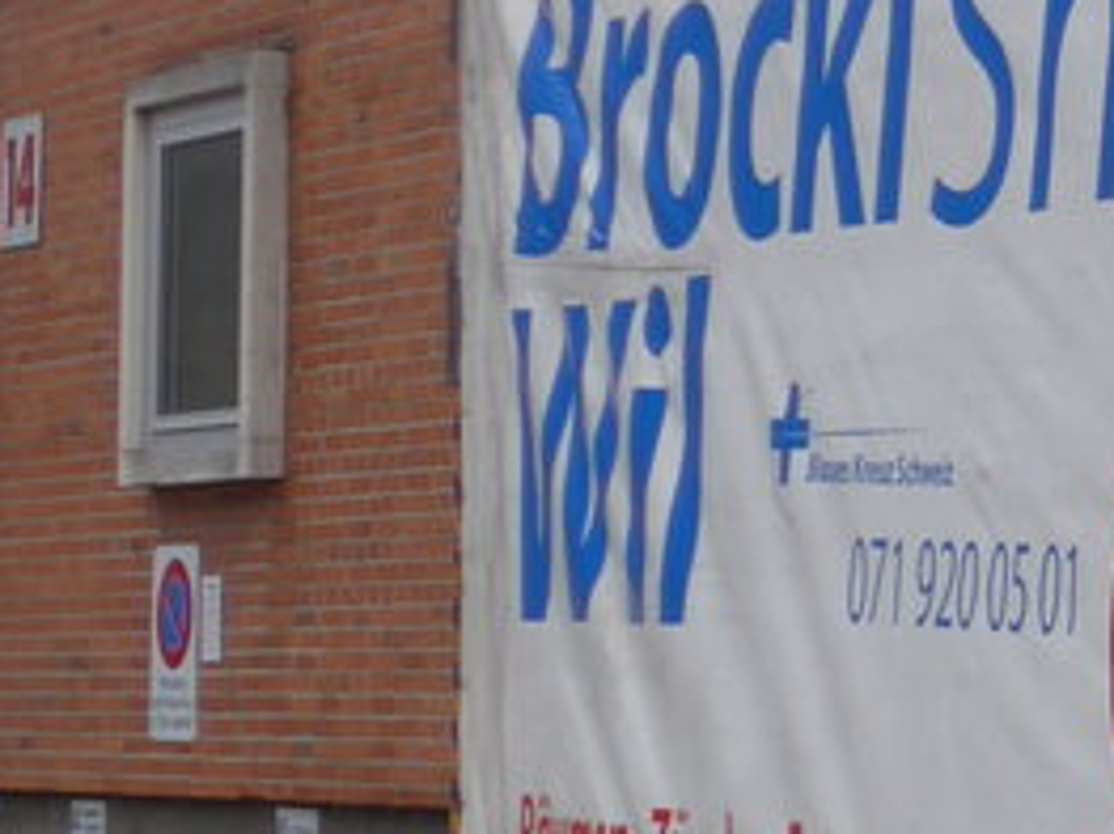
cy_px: 470
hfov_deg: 9.1
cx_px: 2393
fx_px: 6466
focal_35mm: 201
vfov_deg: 7.4
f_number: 2.8
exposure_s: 1/200
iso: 80
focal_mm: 9
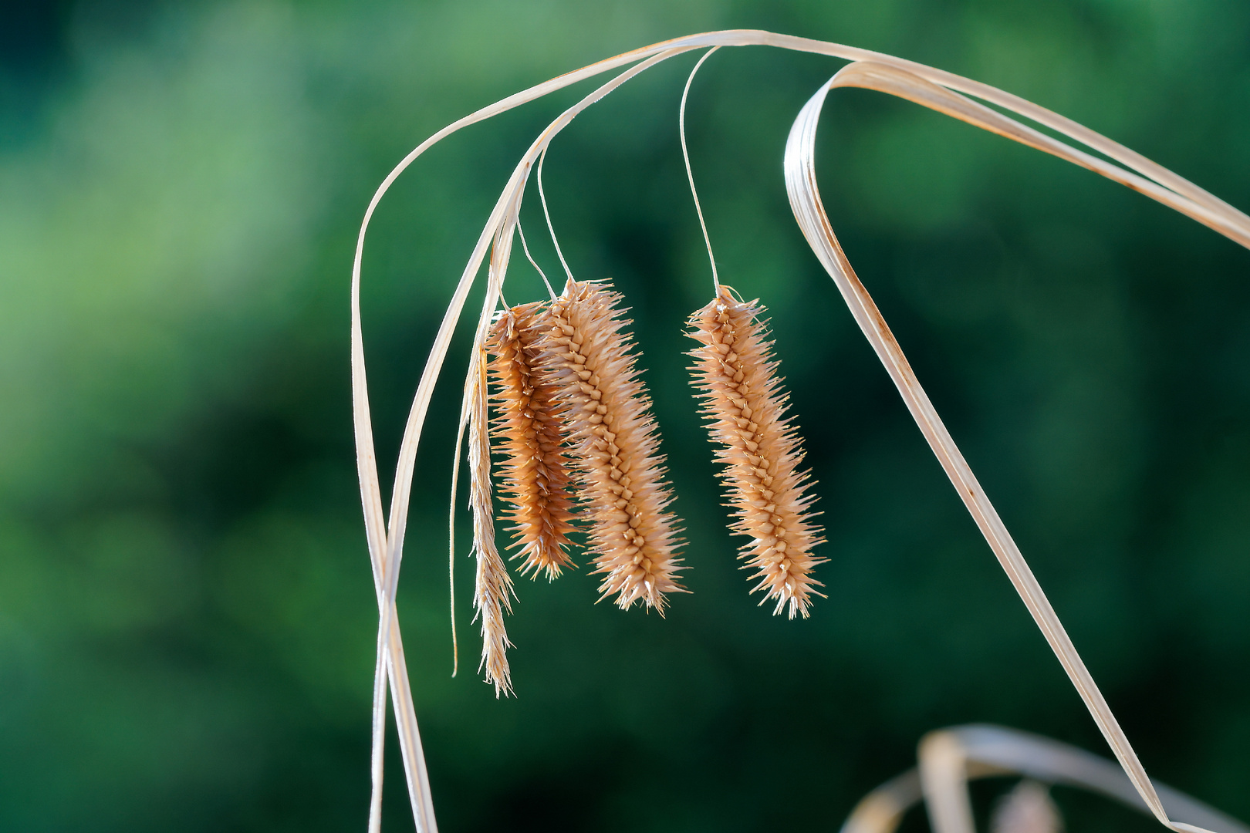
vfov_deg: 10.2
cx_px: 625
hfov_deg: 15.2
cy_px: 416
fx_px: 4687
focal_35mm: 135
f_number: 7.1
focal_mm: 90
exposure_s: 1/50
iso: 100
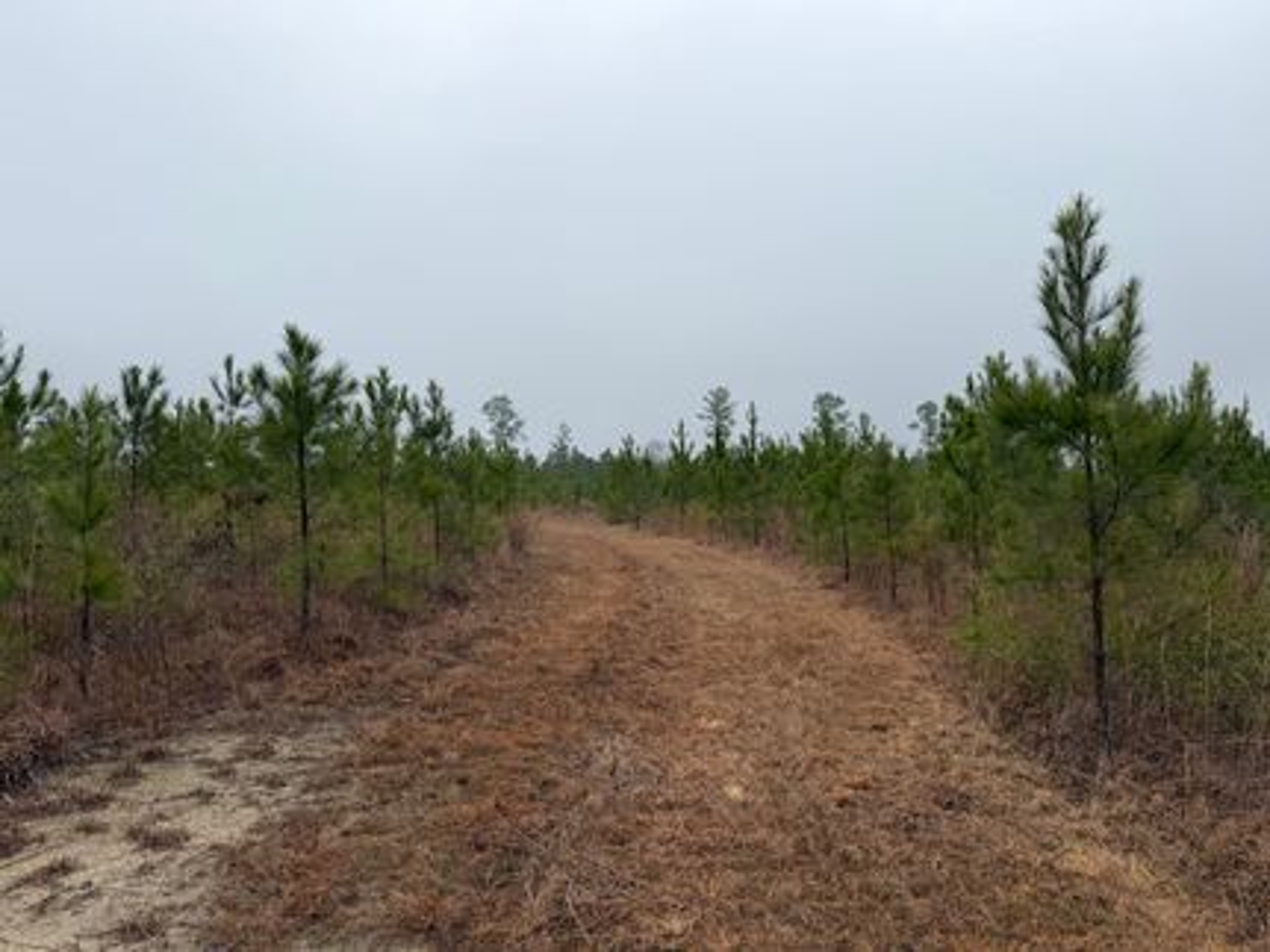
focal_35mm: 24
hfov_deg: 71.6
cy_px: 476
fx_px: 880
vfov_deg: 56.8
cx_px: 635
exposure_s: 1/1410
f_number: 1.78
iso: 80
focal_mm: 6.76
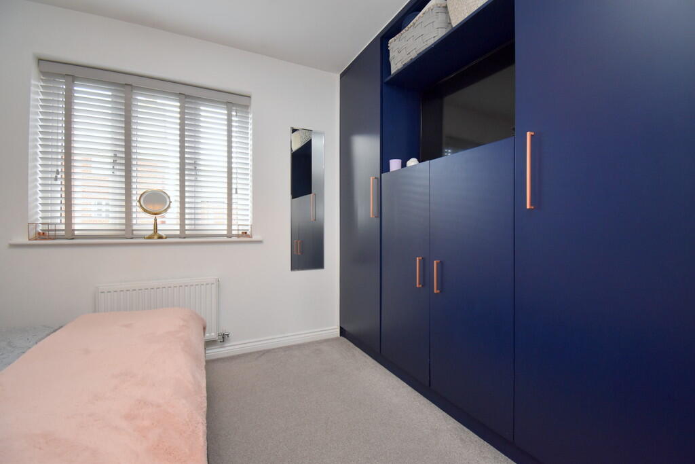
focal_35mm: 15
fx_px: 290
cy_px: 232
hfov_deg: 100.4
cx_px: 348
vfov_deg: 77.3
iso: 800
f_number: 4.5
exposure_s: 1/125
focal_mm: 10
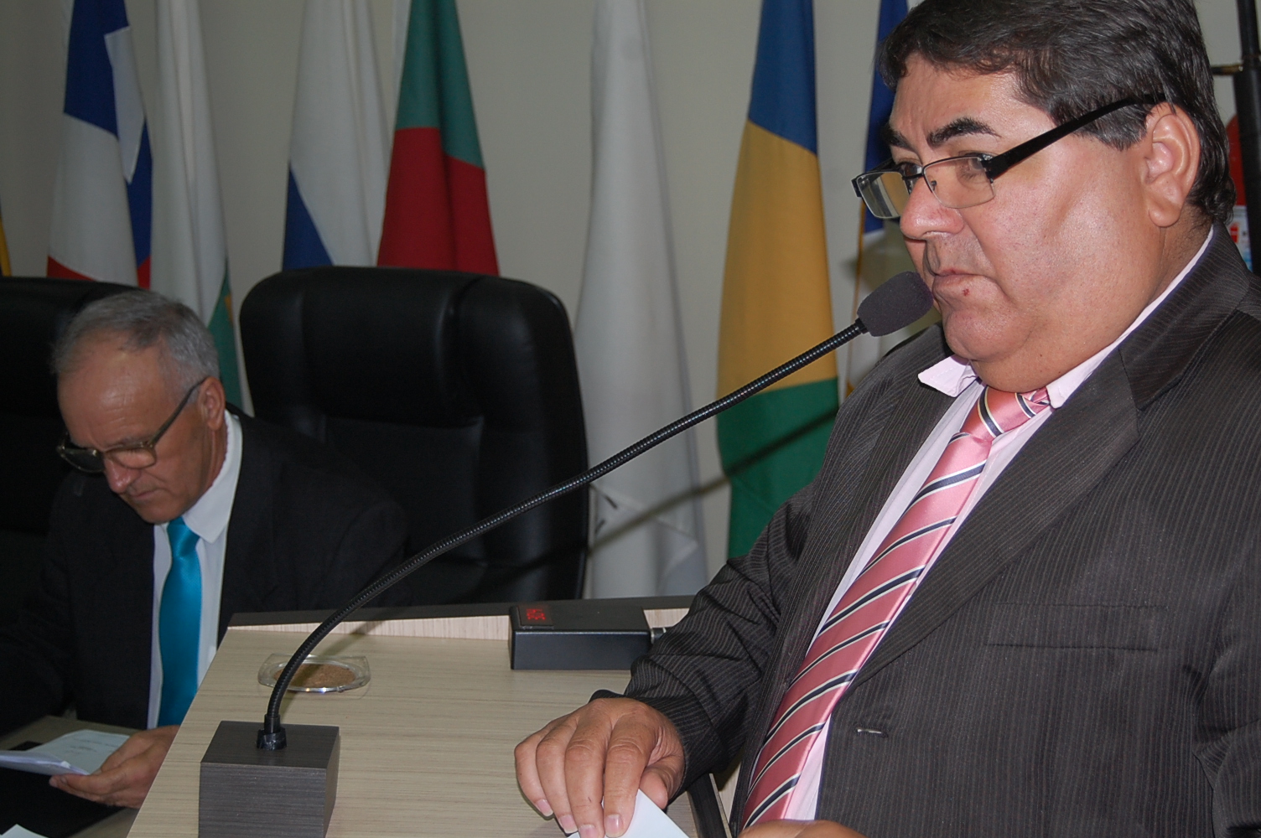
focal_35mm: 57
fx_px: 1995
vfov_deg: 23.7
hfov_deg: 35.1
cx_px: 630
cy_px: 419
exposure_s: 1/60
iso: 400
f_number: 4.8
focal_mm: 38
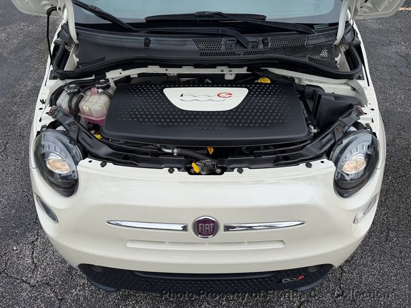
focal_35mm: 24
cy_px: 154
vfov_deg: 56.8
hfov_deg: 71.6
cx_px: 206
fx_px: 285
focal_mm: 6.76
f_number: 1.78
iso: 80
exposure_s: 1/3953
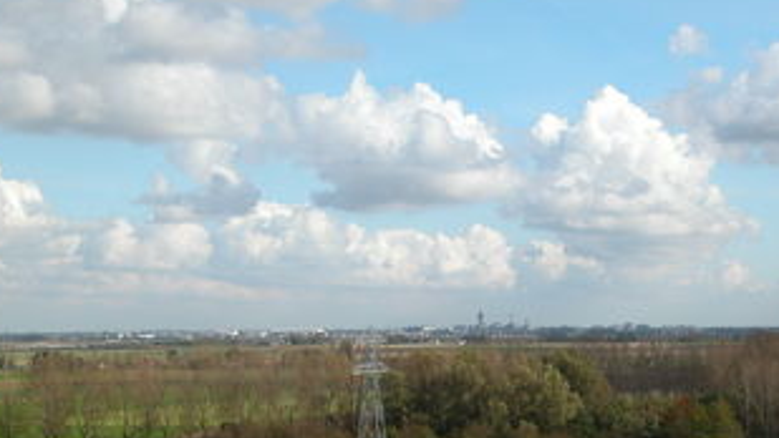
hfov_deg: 24.7
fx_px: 1777
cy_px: 360
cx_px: 466
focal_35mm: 86
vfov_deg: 14.0
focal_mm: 15.7
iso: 100
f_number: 6.4
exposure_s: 1/309
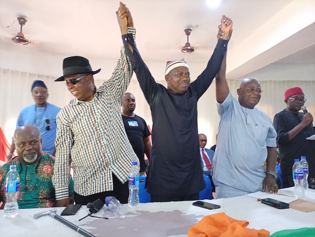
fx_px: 246
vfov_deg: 51.5
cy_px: 118
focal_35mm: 27
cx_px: 158
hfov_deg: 65.2
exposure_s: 1/33.3
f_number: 1.8
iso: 729
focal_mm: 3.84
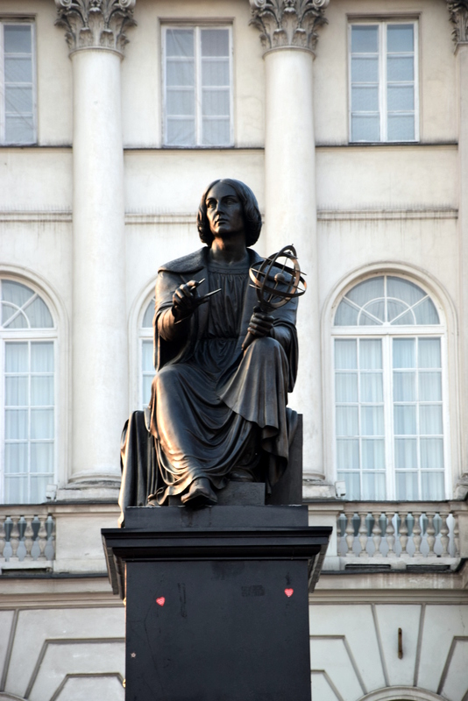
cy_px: 350
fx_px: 3068
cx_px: 234
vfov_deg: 13.0
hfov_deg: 8.7
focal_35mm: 158
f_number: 8
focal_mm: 105
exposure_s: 1/80
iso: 400
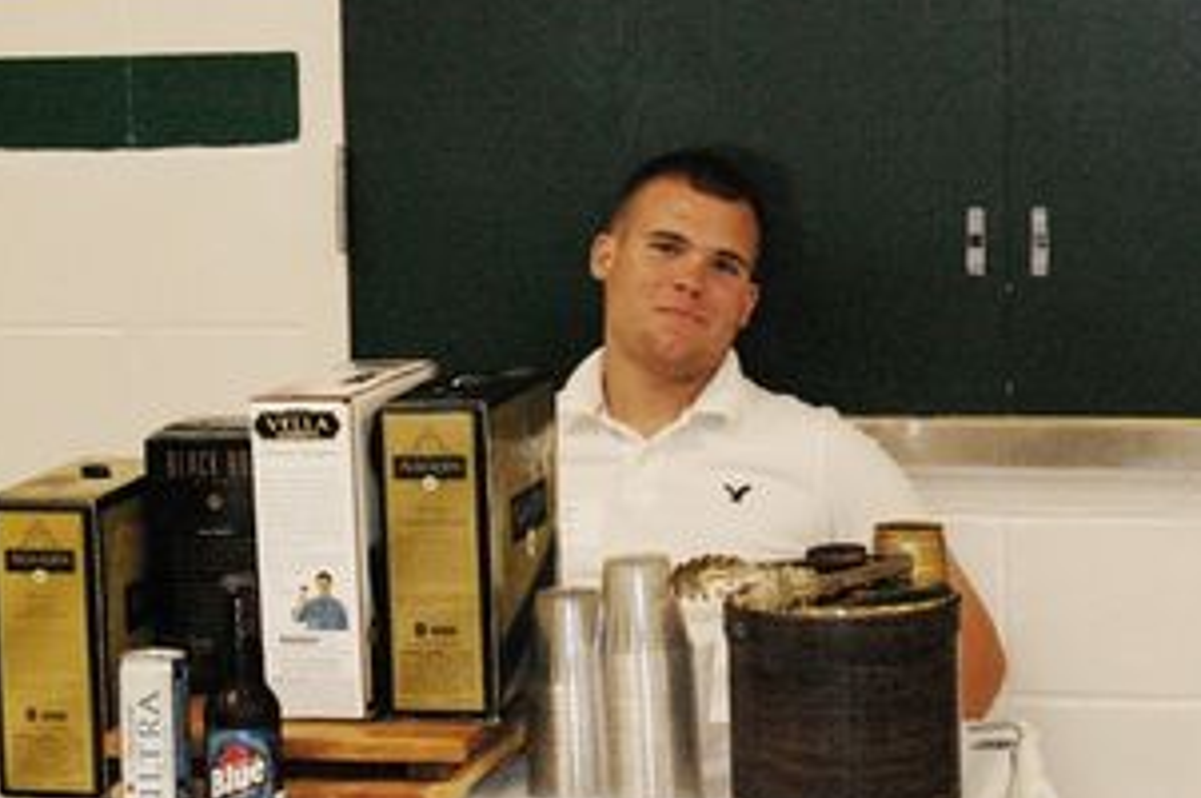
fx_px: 3655
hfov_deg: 18.7
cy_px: 423
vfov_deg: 12.5
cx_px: 642
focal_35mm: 110
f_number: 5.6
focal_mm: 55
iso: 1600
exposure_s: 1/160
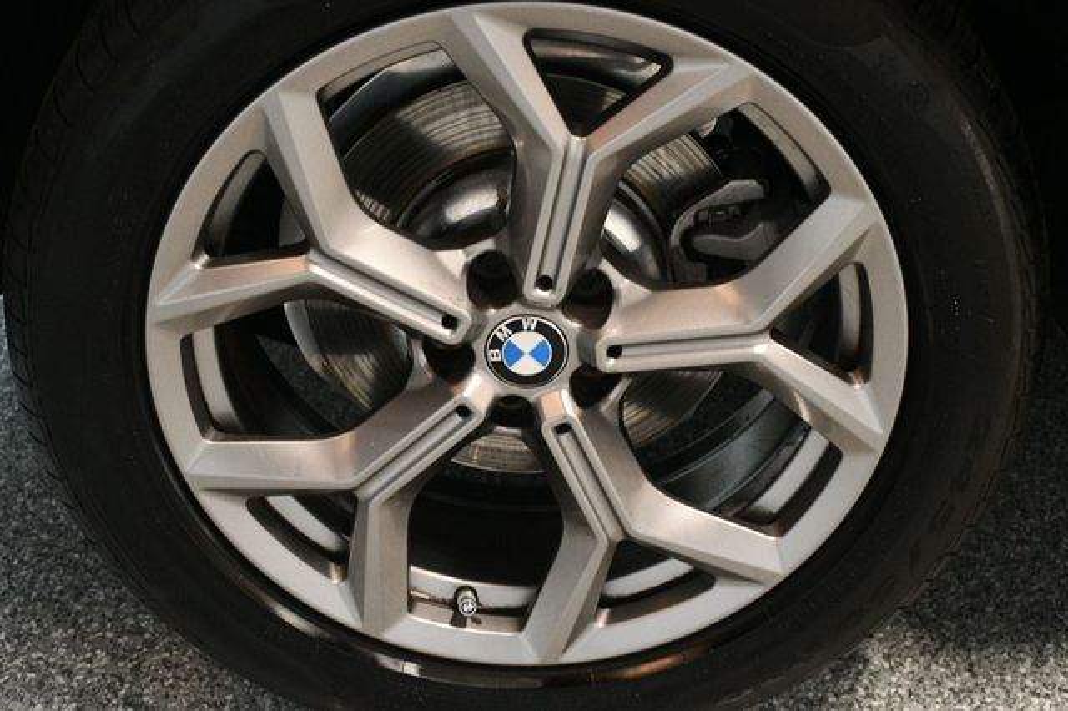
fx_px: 1987
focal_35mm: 67
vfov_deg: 20.3
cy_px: 356
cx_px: 534
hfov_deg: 30.1
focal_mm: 45
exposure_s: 1/80
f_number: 4.5
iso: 3200
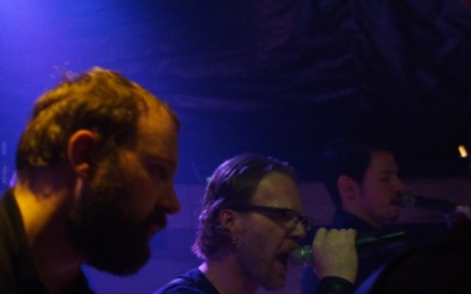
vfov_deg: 13.5
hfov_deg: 21.5
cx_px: 215
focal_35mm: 97
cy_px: 174
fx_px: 1240
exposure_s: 1/80
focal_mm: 55
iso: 3200
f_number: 4.5
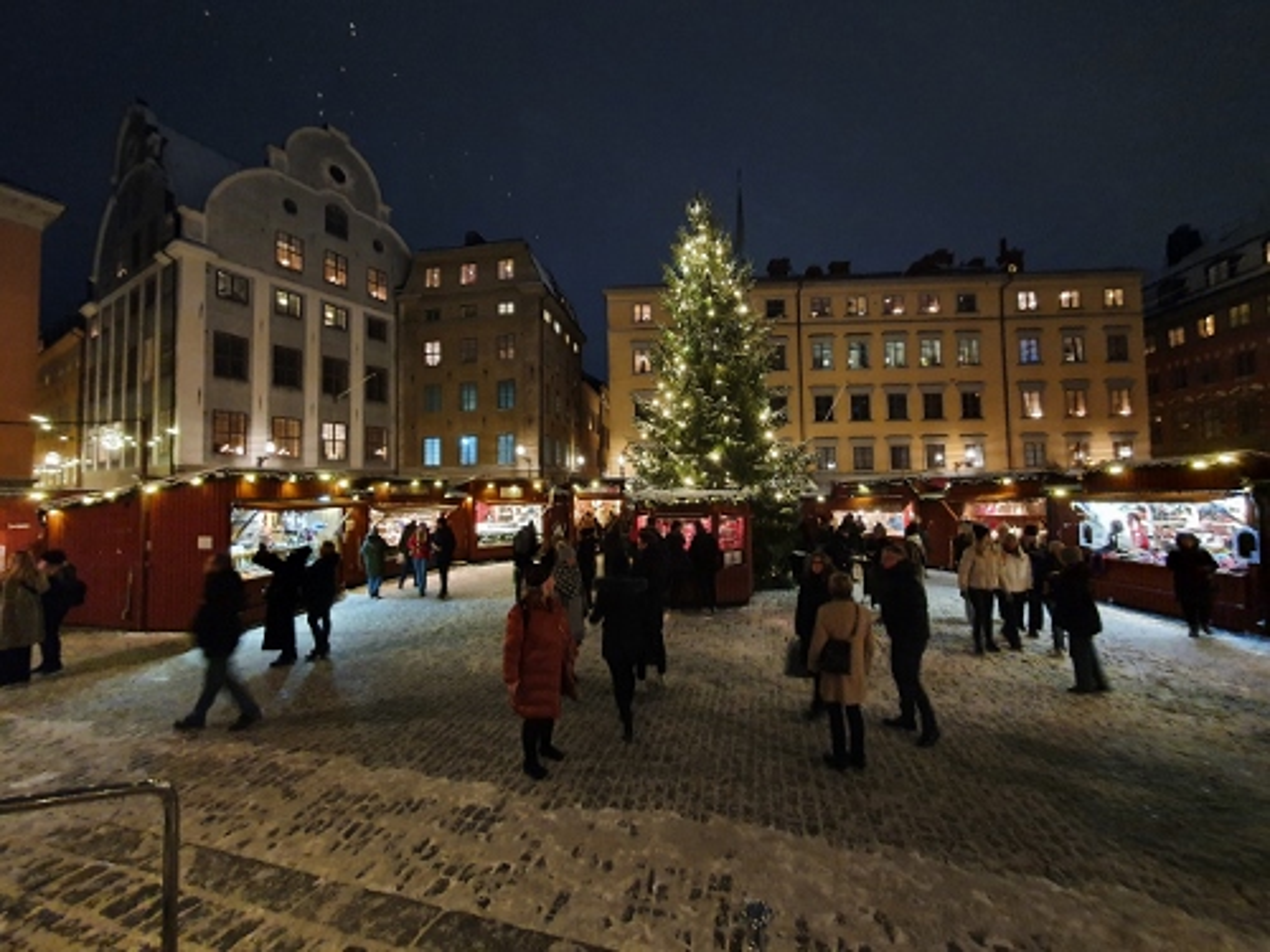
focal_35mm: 13
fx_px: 477
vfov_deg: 89.9
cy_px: 476
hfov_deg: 106.2
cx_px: 635
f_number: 2.2
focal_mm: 1.8
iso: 640
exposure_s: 1/10
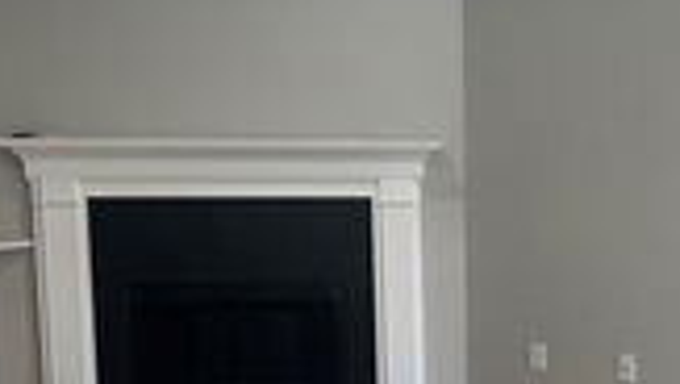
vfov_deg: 16.2
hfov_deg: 27.1
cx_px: 670
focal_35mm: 74
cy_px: 321
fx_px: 1335
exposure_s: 1/120
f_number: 1.5
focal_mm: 5.7
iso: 40
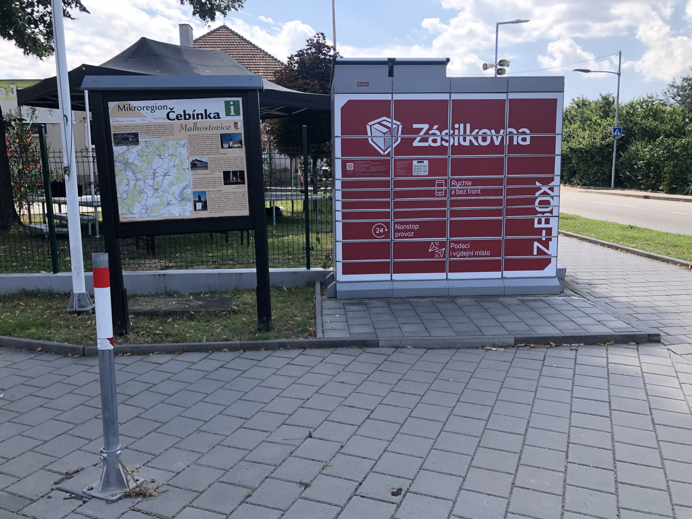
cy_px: 260
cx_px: 346
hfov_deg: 63.4
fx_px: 560
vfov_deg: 49.7
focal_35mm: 28
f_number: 1.8
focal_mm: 3.99
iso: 20
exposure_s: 1/676
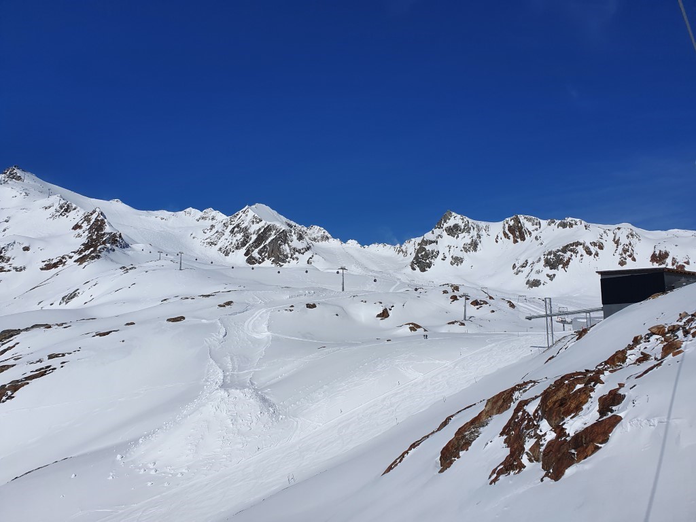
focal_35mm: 26
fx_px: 523
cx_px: 348
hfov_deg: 67.3
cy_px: 261
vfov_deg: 53.1
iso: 50
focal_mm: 4.32
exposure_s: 1/6768
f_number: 2.4
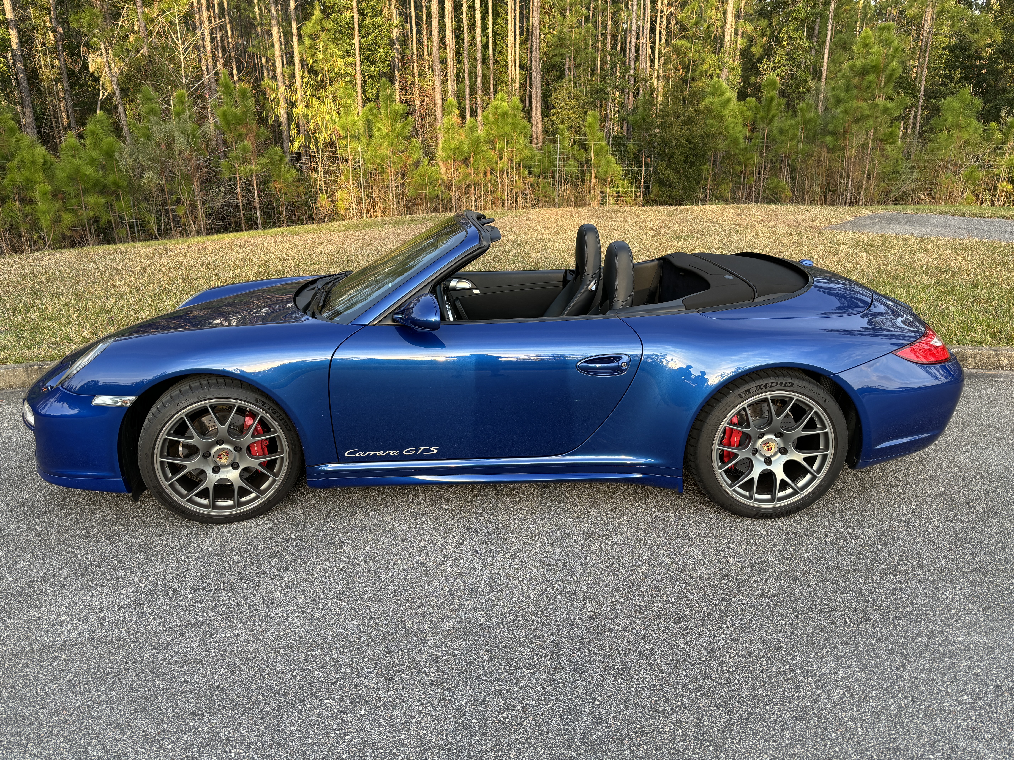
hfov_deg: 67.3
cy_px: 380
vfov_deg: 53.1
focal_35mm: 26
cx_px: 507
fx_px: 762
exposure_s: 1/288
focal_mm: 5.96
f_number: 1.6
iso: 50
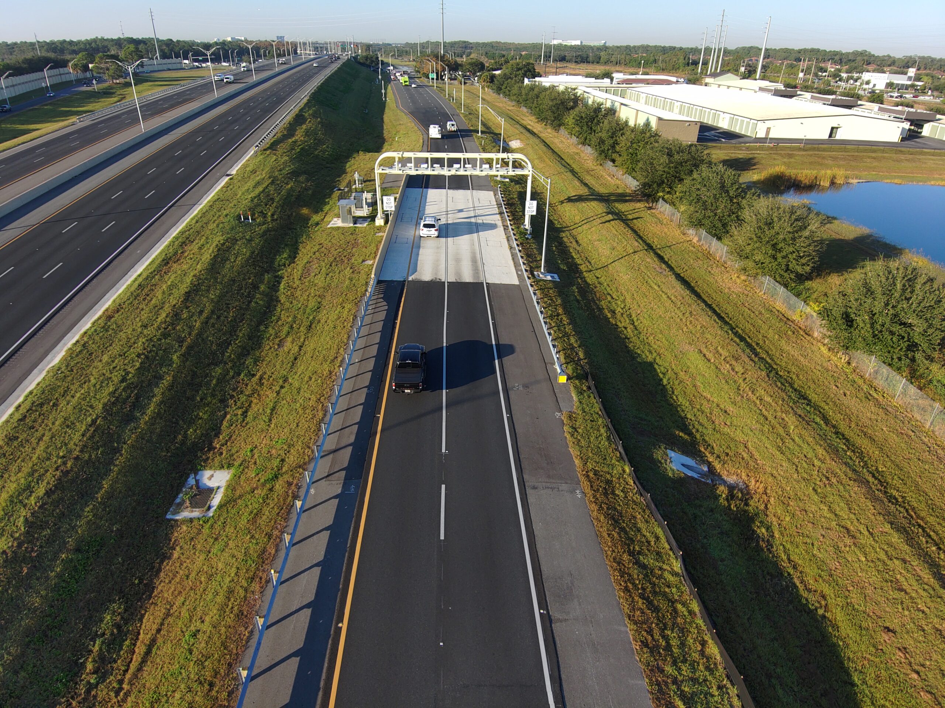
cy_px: 354
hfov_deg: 79.0
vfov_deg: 63.4
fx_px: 573
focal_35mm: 21
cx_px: 472
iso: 100
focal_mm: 3.7
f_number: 2.8
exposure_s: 1/540
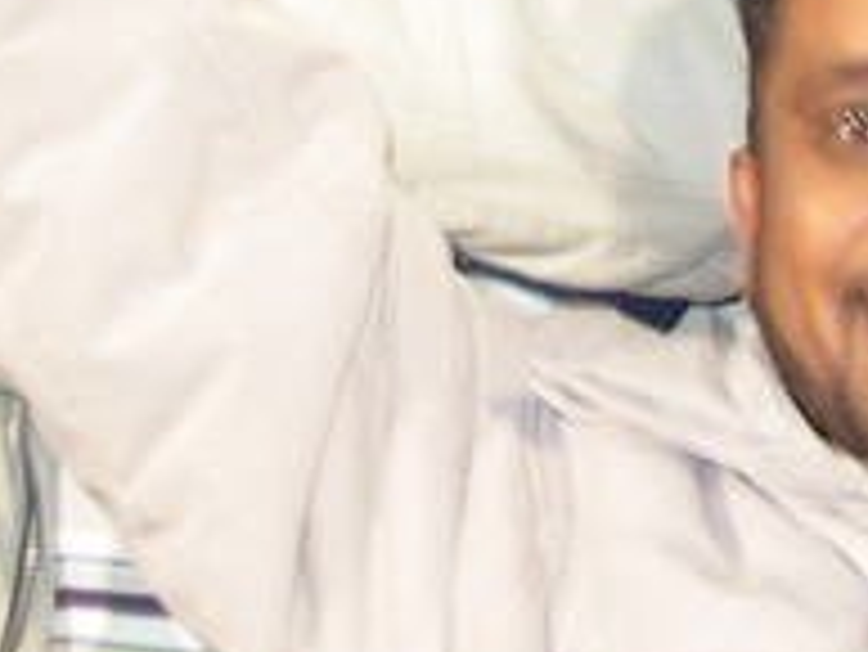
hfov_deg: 11.7
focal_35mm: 167
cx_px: 872
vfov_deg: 8.6
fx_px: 4190
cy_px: -436
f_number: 2.9
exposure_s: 1/26.9
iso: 94
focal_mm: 6.3
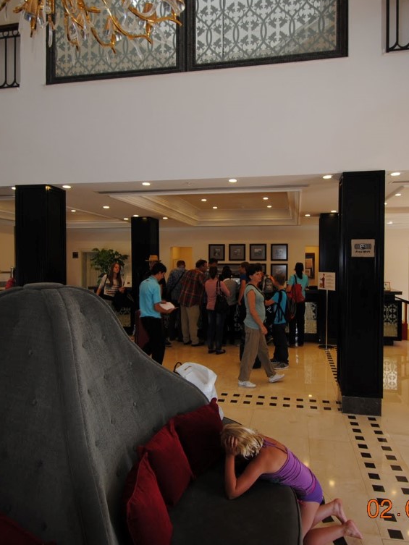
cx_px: 236
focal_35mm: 22
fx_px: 346
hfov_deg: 60.8
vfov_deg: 76.4
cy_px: 273
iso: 200
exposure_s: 1/60
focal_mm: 10
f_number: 3.5
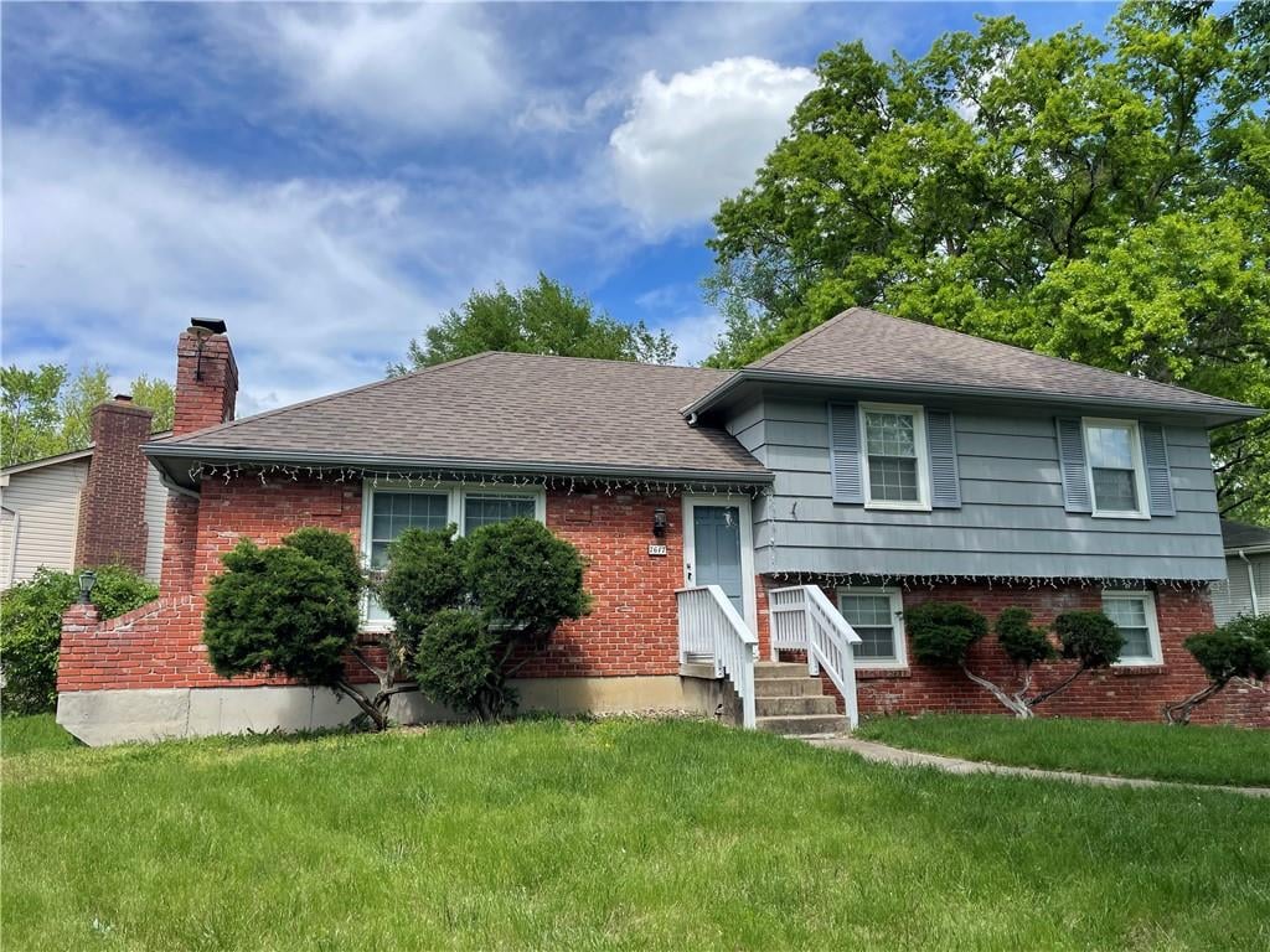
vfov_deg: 53.1
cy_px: 476
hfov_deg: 67.3
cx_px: 635
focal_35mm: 26
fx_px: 954
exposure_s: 1/2817
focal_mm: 4.2
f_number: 1.6
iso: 32
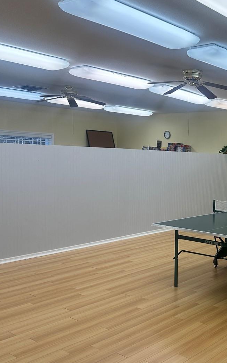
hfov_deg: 30.3
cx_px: 231
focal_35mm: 39
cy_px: 194
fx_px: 386
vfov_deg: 50.4
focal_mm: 6.86
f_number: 1.78
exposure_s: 1/172
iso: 80
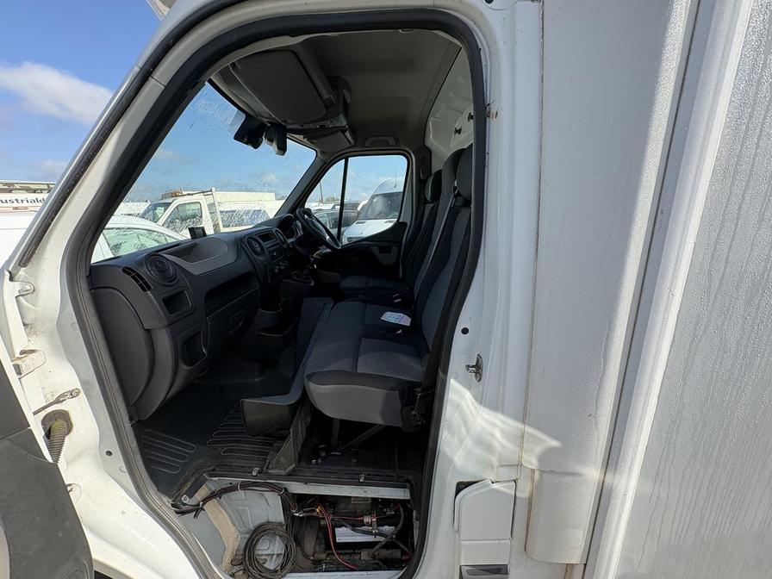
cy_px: 290
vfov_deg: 85.7
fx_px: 312
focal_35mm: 14
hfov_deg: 102.1
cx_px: 386
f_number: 2.2
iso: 64
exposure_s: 1/573
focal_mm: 2.22
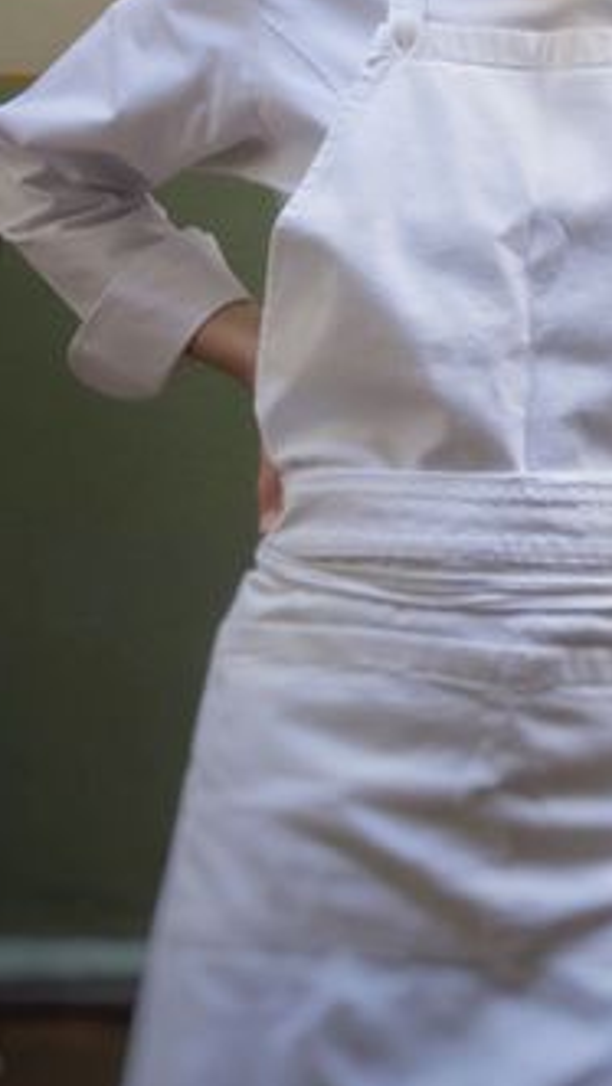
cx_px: 389
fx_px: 7637
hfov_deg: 4.6
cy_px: -147
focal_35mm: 265
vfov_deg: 8.1
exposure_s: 1/100
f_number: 4
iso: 400
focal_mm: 25.7
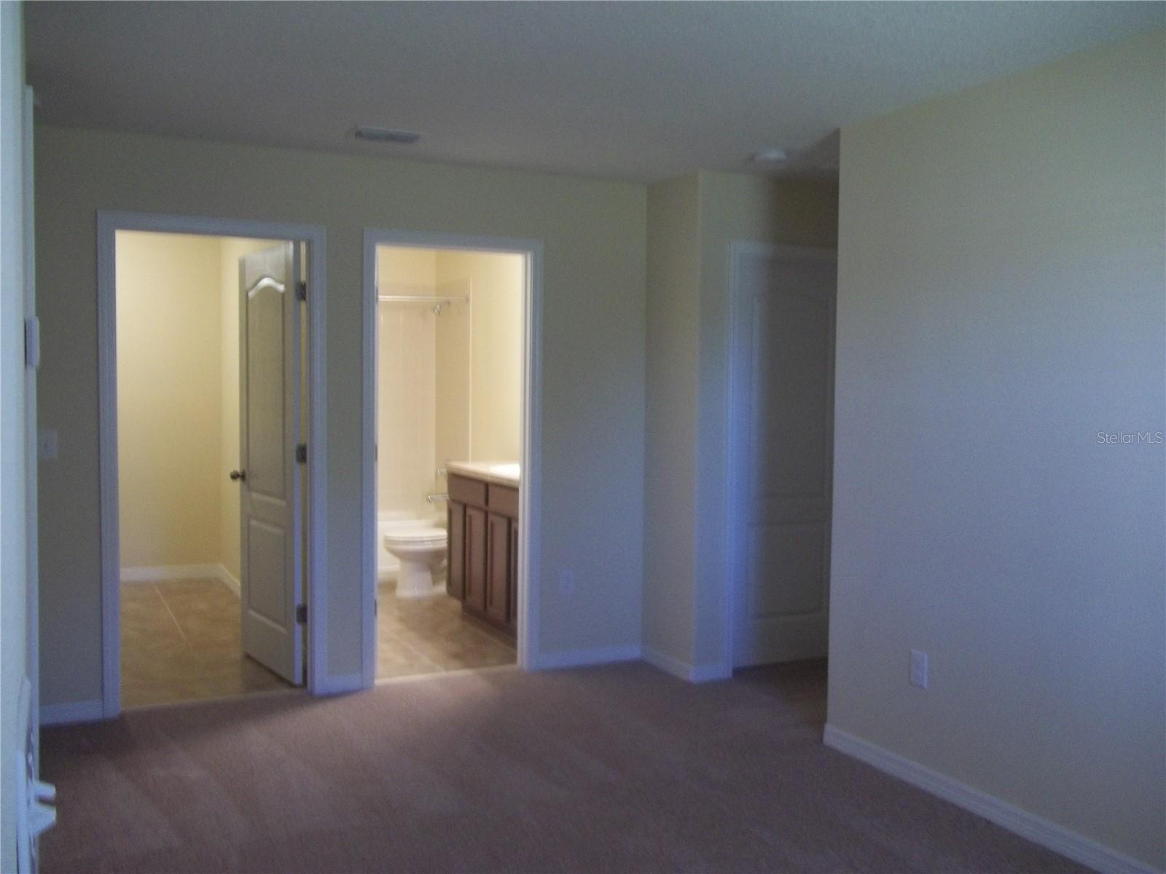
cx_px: 583
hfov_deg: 56.8
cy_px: 437
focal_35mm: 32
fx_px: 1078
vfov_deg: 44.2
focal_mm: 5.7
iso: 160
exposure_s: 1/20
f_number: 2.9
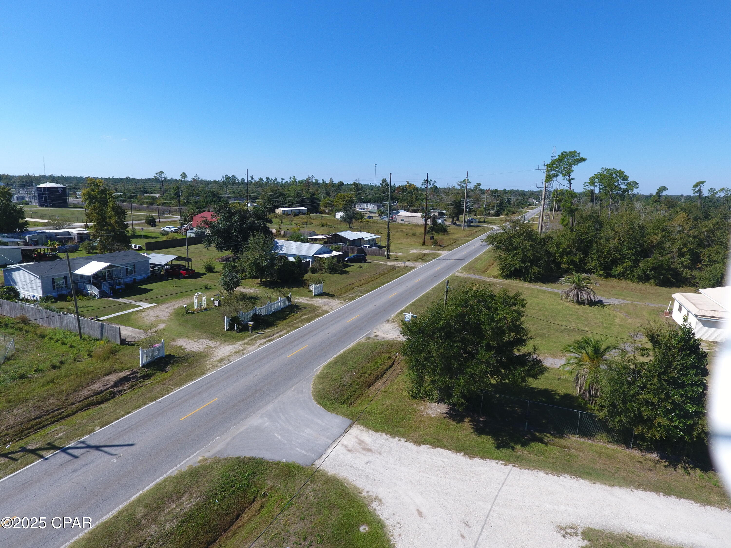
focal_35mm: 20
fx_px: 422
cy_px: 274
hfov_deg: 81.7
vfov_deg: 66.0
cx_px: 366
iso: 100
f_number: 2.8
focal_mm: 3.61
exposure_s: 1/843
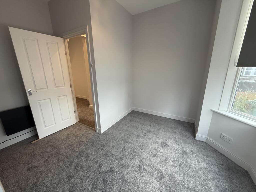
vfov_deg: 85.7
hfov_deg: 102.1
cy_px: 96
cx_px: 128
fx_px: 104
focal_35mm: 14
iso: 160
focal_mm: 2.22
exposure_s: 1/100
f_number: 2.2
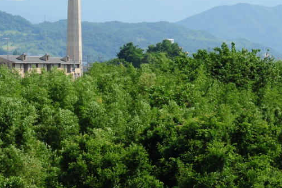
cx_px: 102
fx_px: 1677
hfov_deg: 9.6
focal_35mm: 214
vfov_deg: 6.4
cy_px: 26
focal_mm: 70
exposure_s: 1/160
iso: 200
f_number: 13
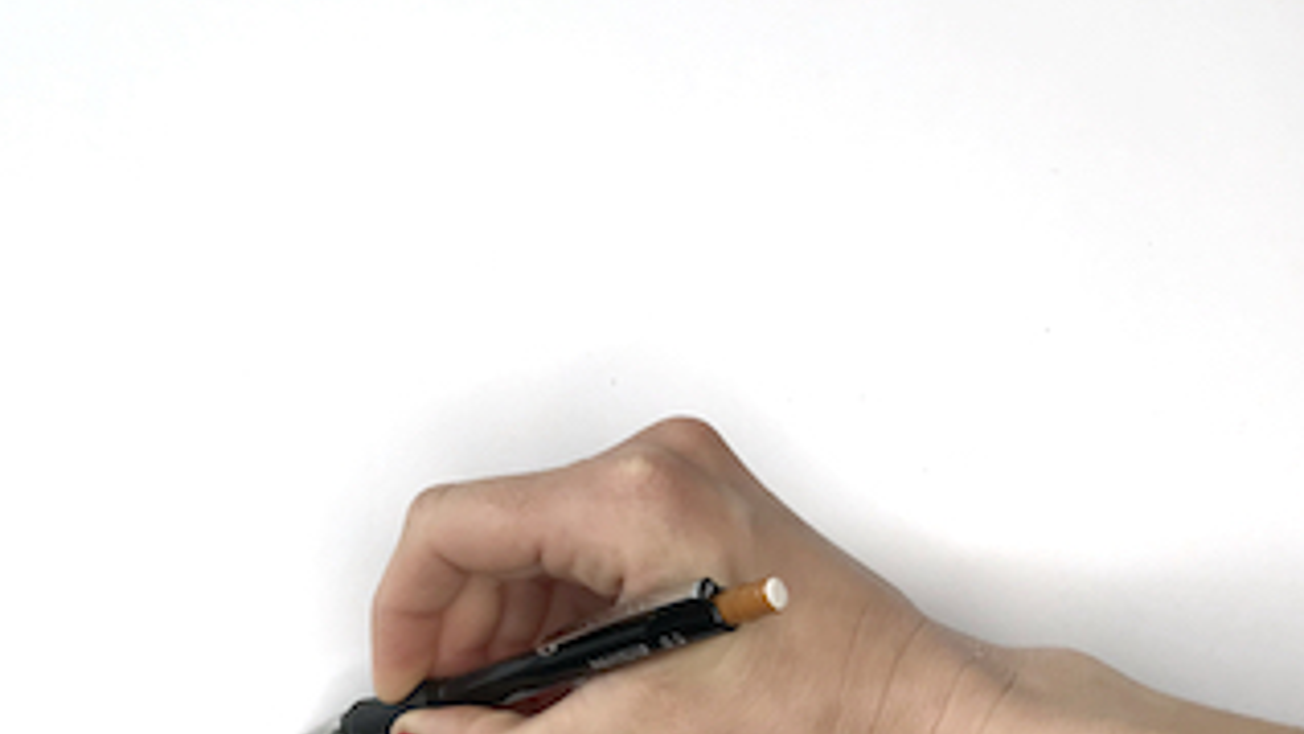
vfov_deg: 24.8
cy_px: 490
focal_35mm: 48
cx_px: 406
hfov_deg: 42.2
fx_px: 1660
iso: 20
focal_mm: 4
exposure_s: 1/122
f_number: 1.8
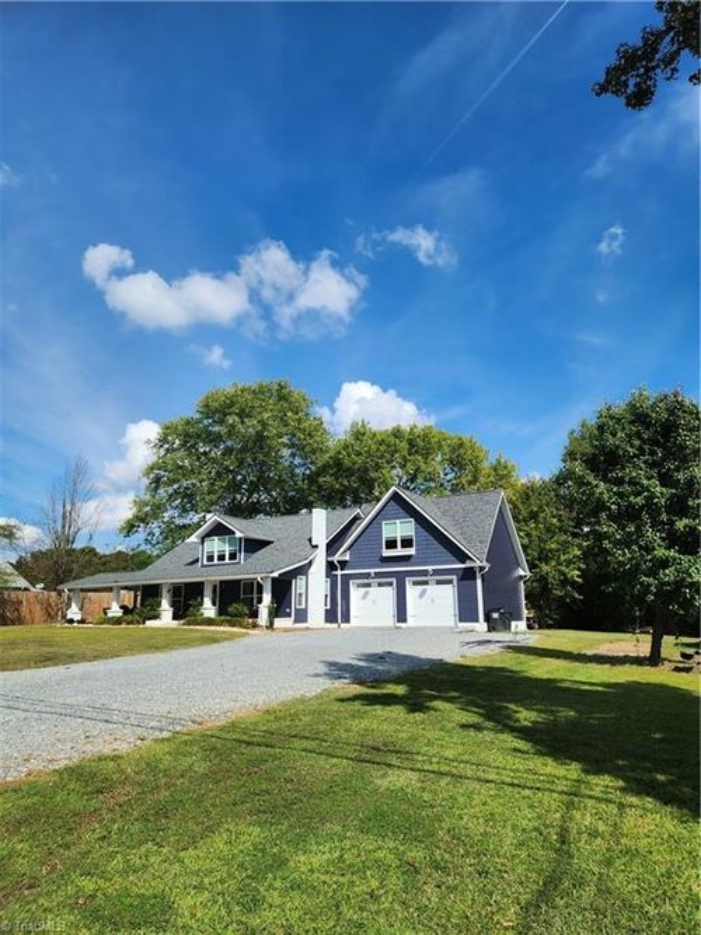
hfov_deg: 58.9
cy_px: 468
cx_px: 350
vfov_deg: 73.9
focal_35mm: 23
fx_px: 621
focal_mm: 5.4
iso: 20
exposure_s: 1/2082
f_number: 1.8
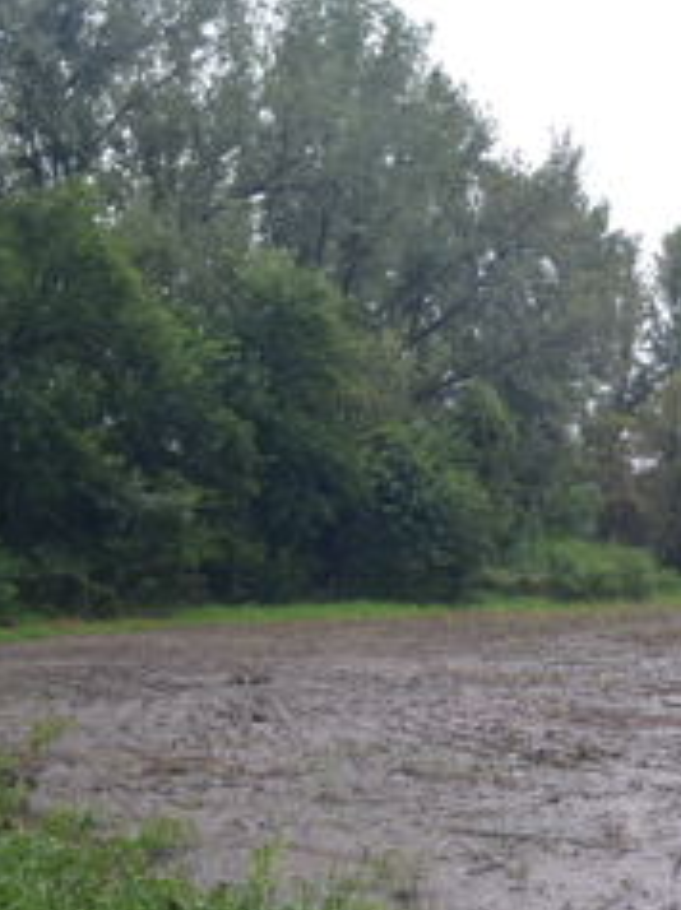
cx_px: 635
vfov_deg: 38.9
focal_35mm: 49
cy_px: 470
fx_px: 1288
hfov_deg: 28.3
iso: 200
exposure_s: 1/160
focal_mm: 18
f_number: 6.3
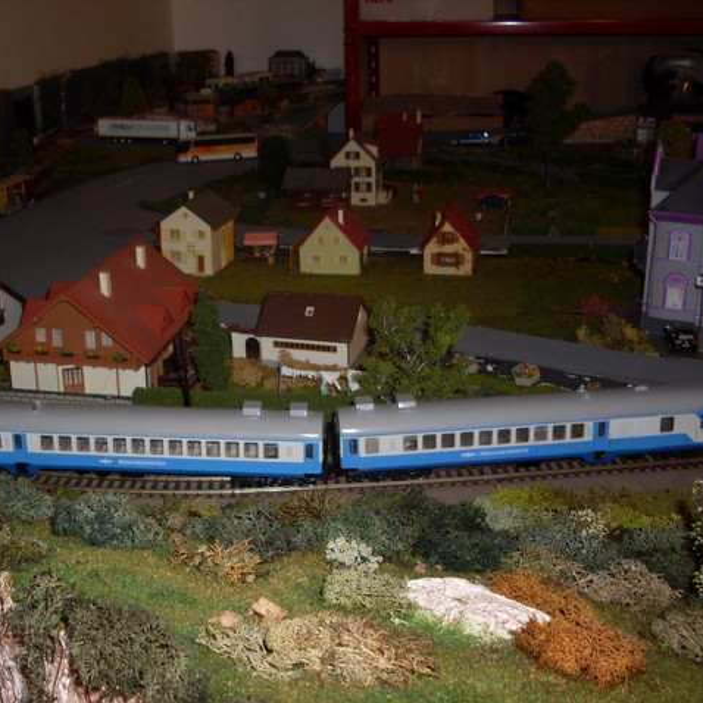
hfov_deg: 37.5
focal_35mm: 45
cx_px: 293
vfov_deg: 37.6
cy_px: 352
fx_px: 1034
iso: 100
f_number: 2.8
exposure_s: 1/45
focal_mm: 6.3
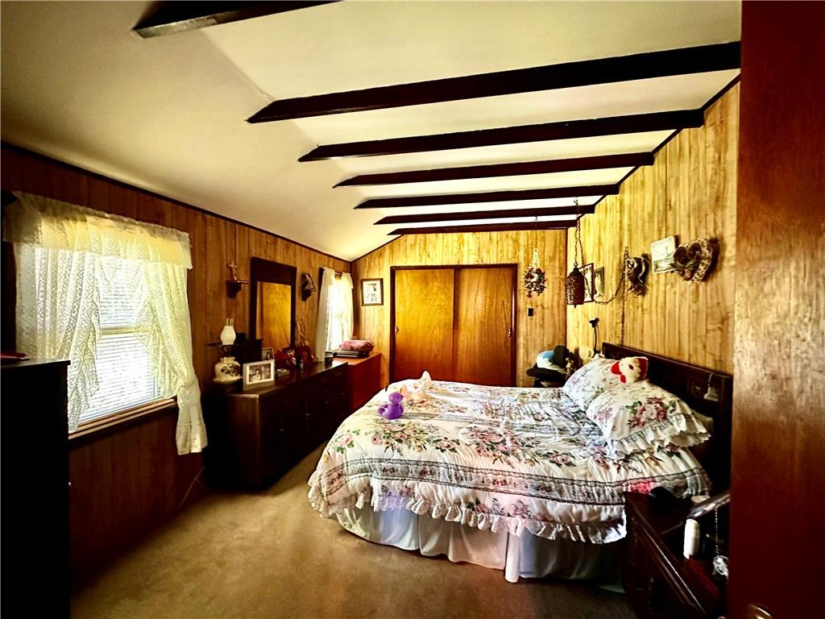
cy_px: 310
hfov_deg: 102.1
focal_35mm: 14
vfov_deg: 85.7
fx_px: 334
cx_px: 412
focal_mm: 2.22
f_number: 2.2
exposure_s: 1/38
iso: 1600
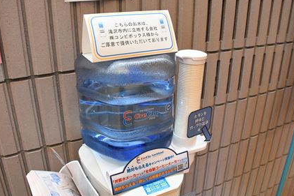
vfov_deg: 41.1
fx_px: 261
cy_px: 91
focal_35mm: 32
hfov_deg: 58.7
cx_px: 142
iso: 10000
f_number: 5
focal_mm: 18
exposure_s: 1/200
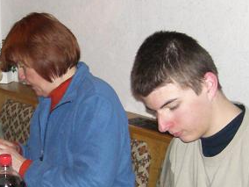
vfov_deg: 13.7
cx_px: 30
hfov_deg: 18.1
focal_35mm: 107
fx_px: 770
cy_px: 170
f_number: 3.1
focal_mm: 6.3
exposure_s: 1/60
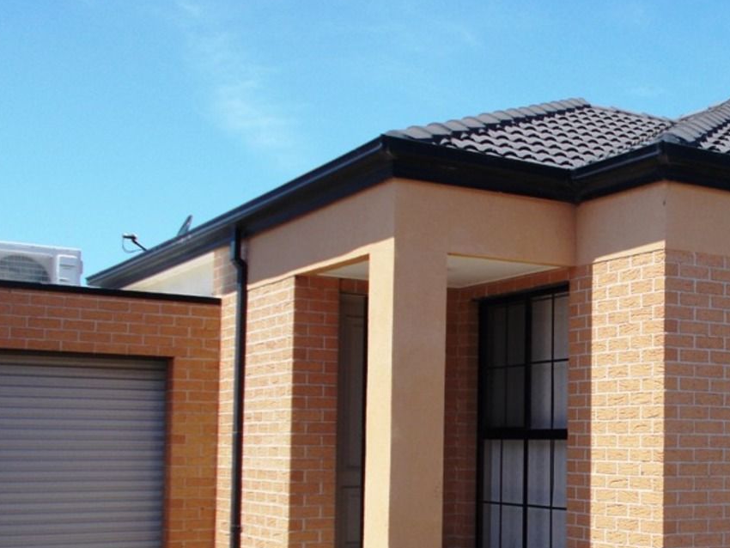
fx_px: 1266
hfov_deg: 31.0
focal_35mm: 60
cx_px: 624
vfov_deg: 24.2
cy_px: 391
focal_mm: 6
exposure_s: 1/80
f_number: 9.2
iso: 80
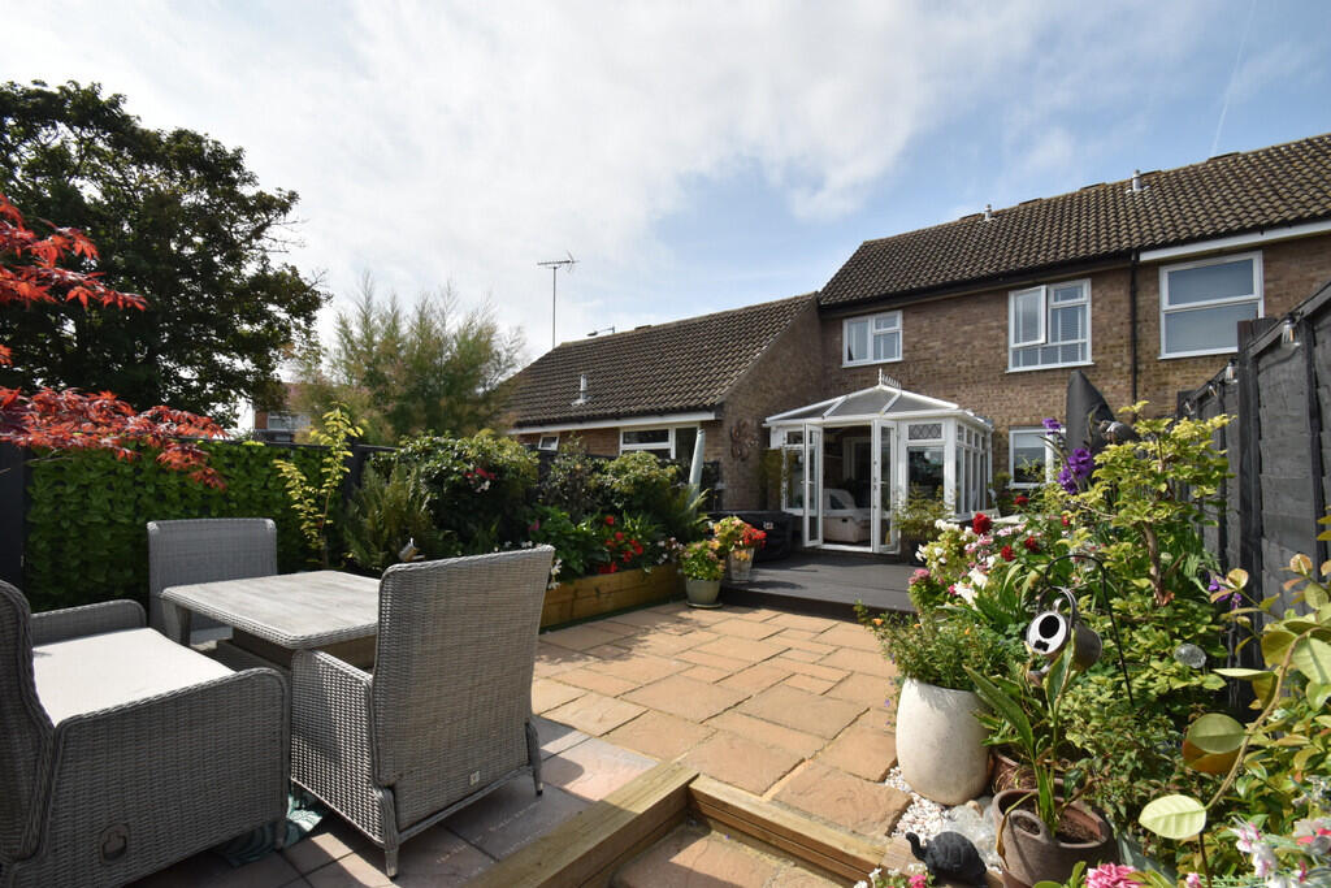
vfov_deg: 77.3
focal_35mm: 15
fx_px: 555
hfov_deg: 100.4
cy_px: 444
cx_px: 666
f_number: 10
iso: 400
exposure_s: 1/800
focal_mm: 10
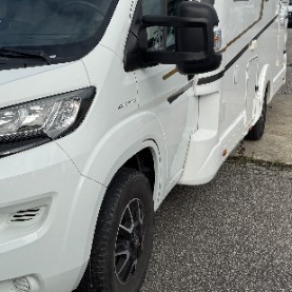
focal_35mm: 49
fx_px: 468
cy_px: 73
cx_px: 45
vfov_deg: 34.0
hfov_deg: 33.3
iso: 80
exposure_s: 1/7092
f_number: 1.78
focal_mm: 6.76
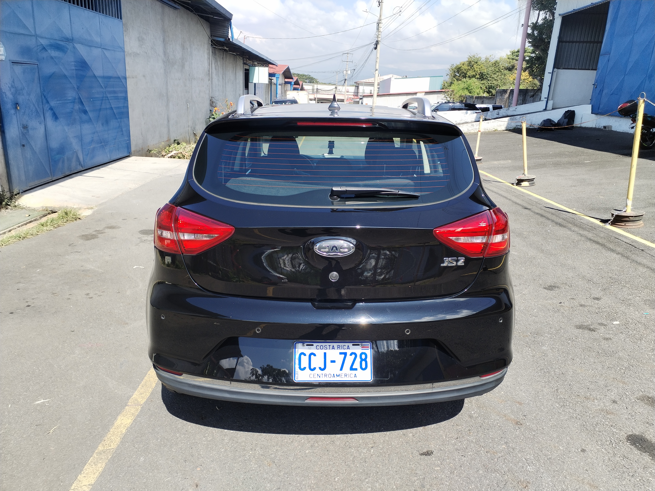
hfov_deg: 61.7
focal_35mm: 29
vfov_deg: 48.2
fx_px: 549
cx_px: 328
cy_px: 246
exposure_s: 1/835
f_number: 1.8
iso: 100
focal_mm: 4.75
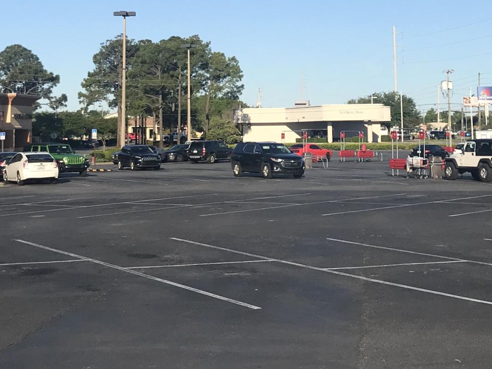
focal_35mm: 78
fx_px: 1109
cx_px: 279
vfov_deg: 18.5
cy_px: 28
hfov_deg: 25.0
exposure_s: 1/2994
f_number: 1.8
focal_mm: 3.99
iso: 20
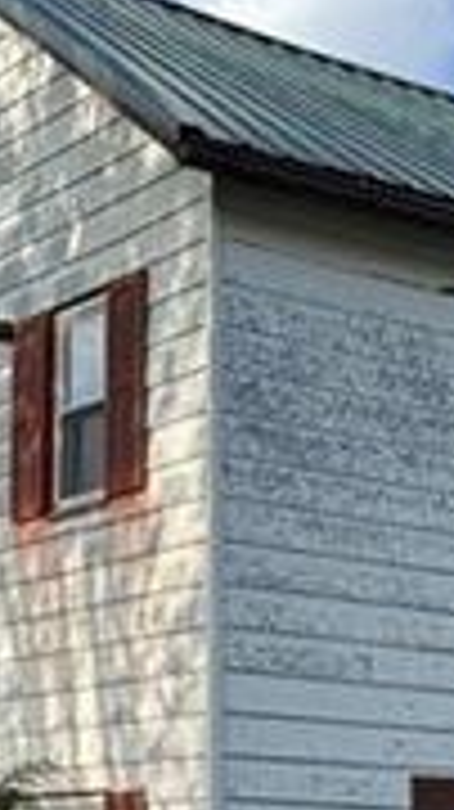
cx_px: 423
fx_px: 2080
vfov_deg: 21.5
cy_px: 736
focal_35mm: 97
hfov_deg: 12.4
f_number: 1.78
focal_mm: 6.76
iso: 80
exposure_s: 1/2703
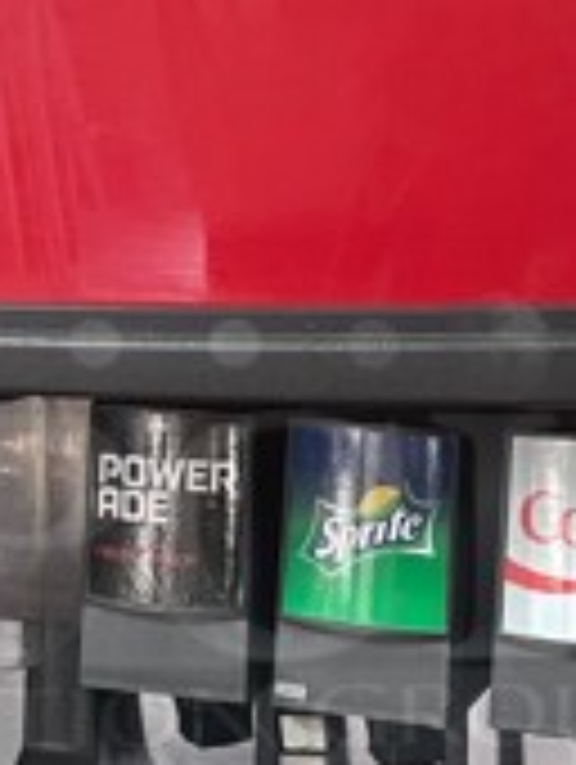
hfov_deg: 12.0
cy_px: 529
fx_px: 2744
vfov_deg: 15.8
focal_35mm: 124
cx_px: 234
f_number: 1.6
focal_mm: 5.1
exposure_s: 1/60
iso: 250
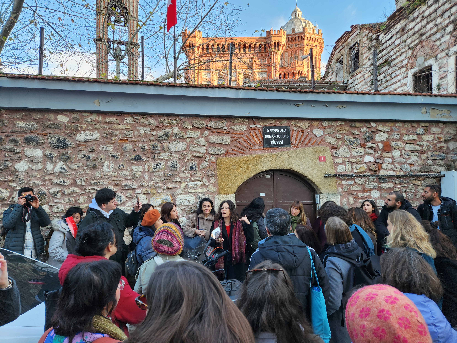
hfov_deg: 73.9
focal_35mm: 23
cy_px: 172
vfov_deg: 58.9
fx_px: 304
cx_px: 228
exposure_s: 1/180
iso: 64
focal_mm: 5.4
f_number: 1.8
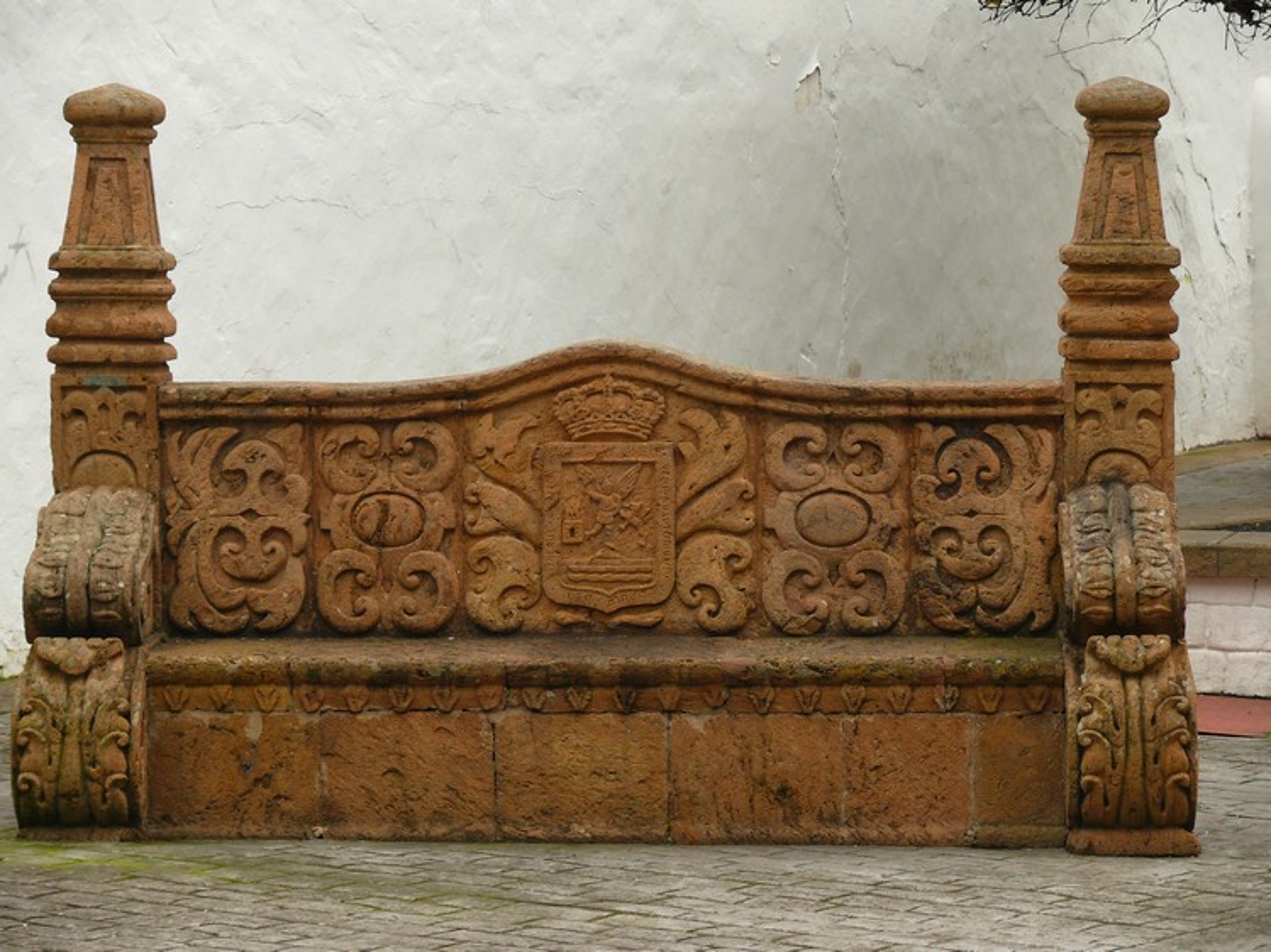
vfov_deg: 10.9
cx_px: 636
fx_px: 4992
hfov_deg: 14.5
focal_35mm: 136
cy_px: 476
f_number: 3.6
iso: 100
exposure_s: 1/60
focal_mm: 28.8
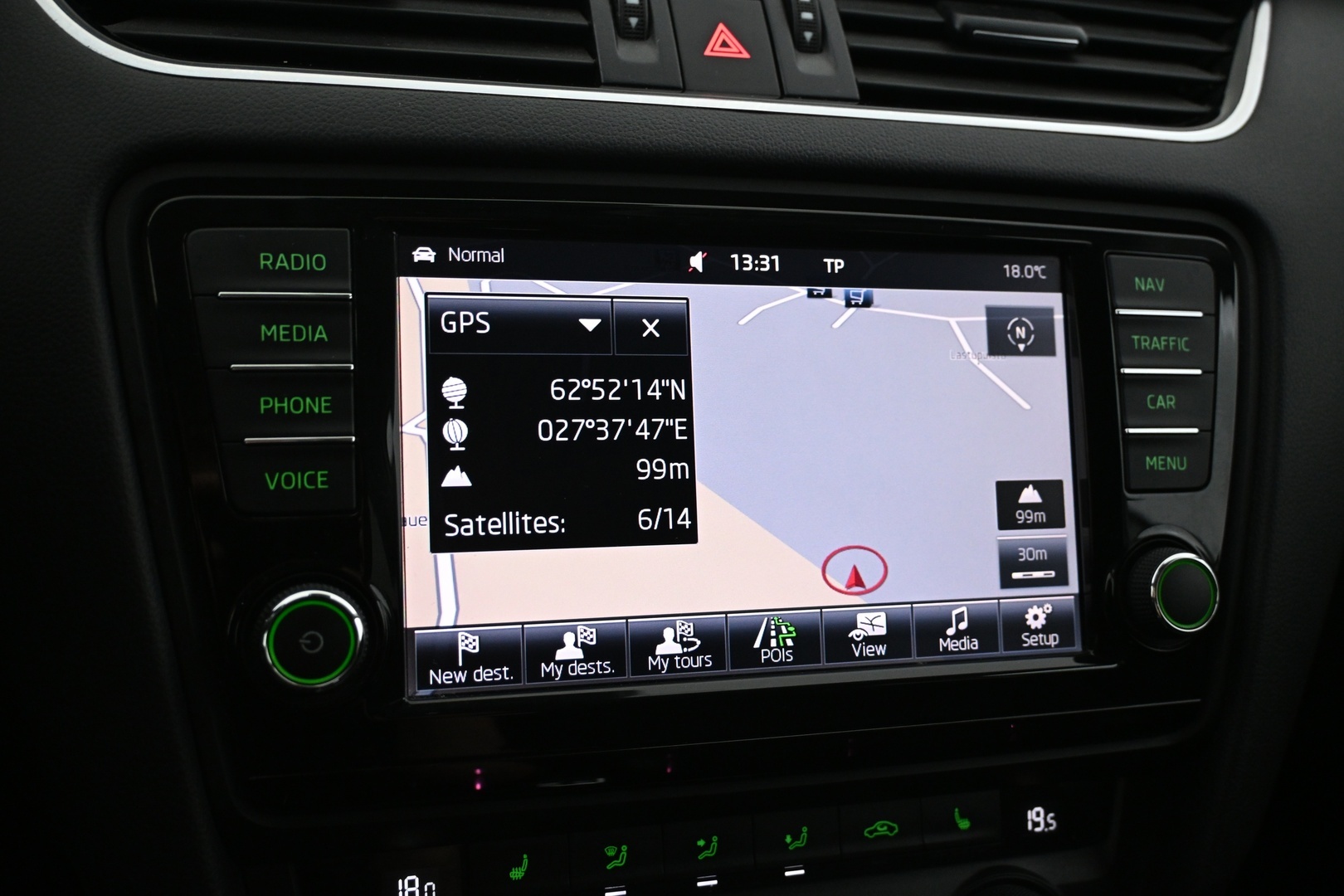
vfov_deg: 39.1
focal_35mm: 34
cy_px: 448
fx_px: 1260
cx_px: 672
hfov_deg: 56.1
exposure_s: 1/40
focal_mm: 22.5
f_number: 4
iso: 1600
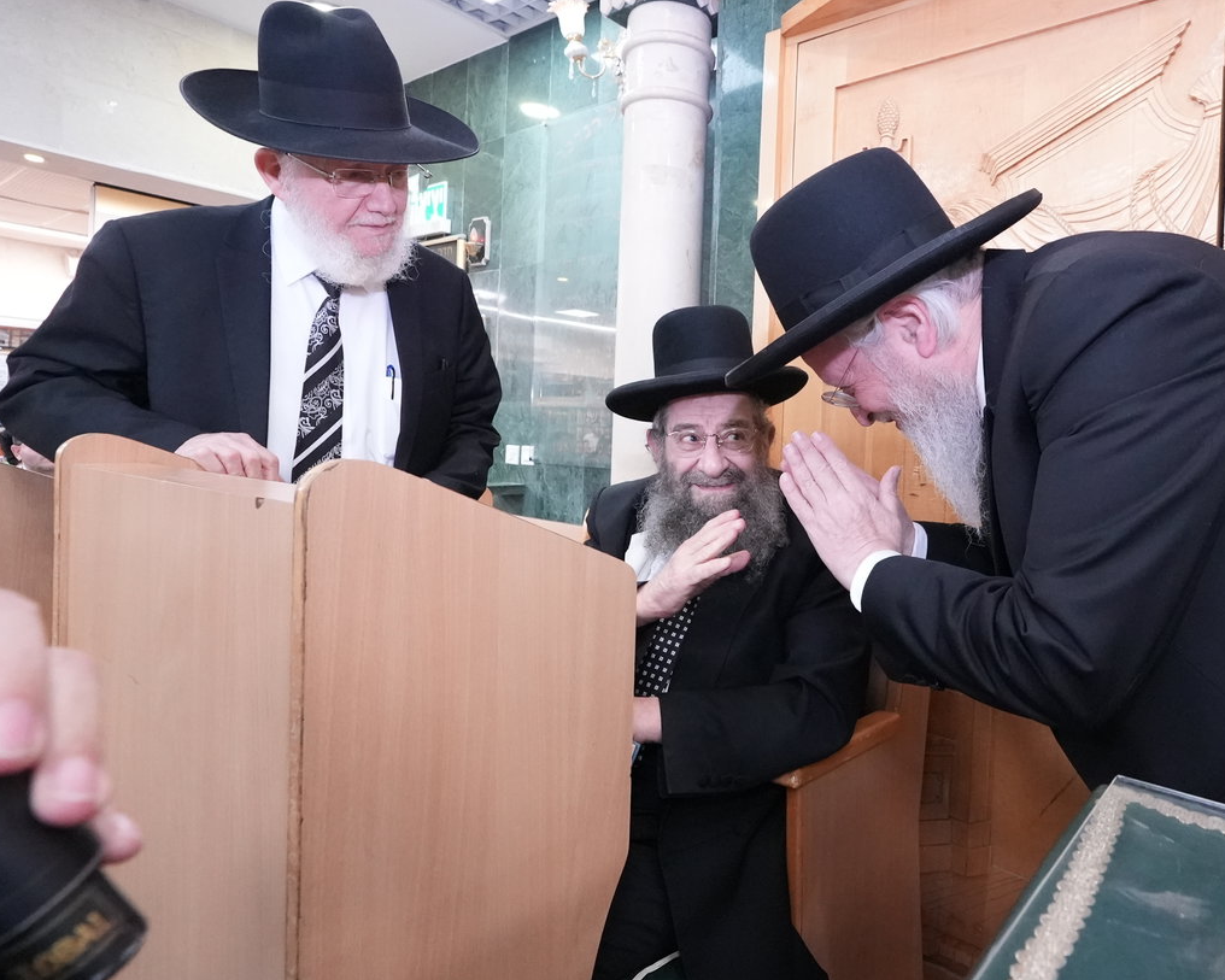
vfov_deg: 63.0
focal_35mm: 22
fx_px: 798
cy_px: 447
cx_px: 755
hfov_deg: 73.9
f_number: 7.1
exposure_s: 1/200
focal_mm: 17
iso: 16000
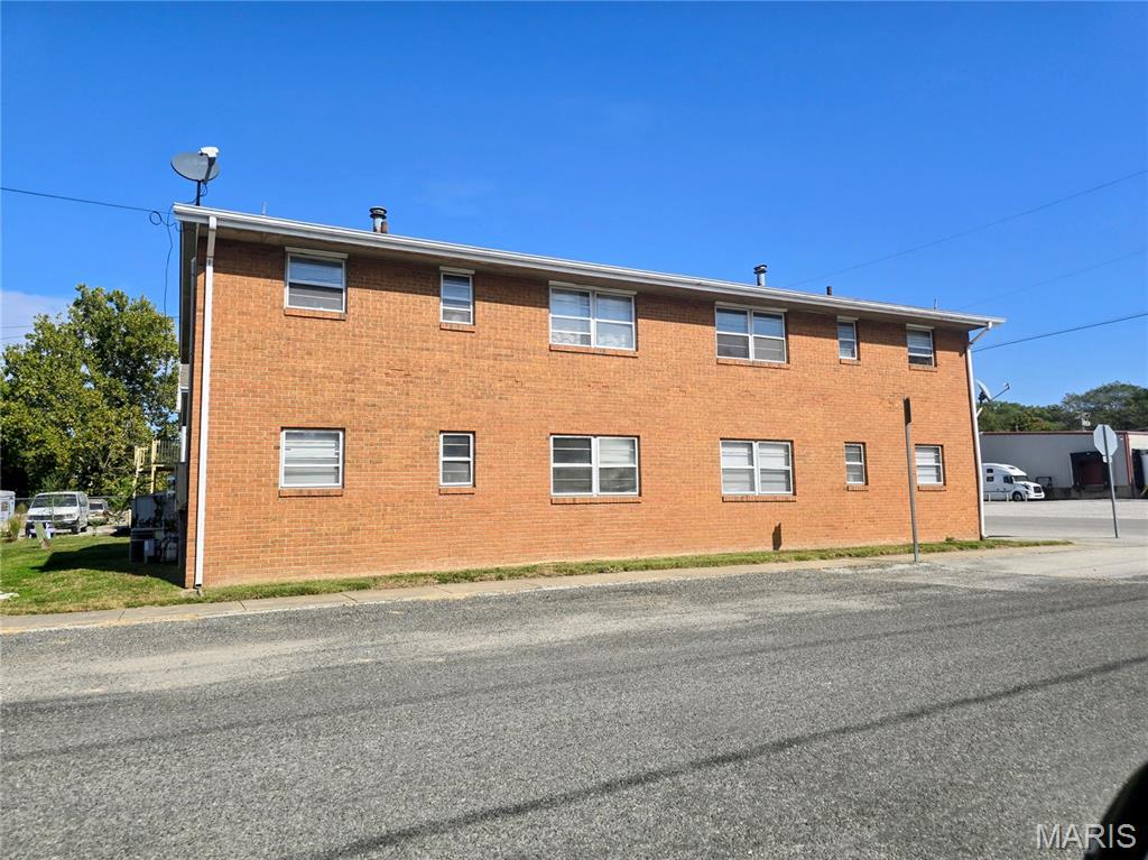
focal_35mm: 23
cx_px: 574
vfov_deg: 58.8
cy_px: 430
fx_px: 762
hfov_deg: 74.0
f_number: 1.7
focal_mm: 6.3
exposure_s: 1/989
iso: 12
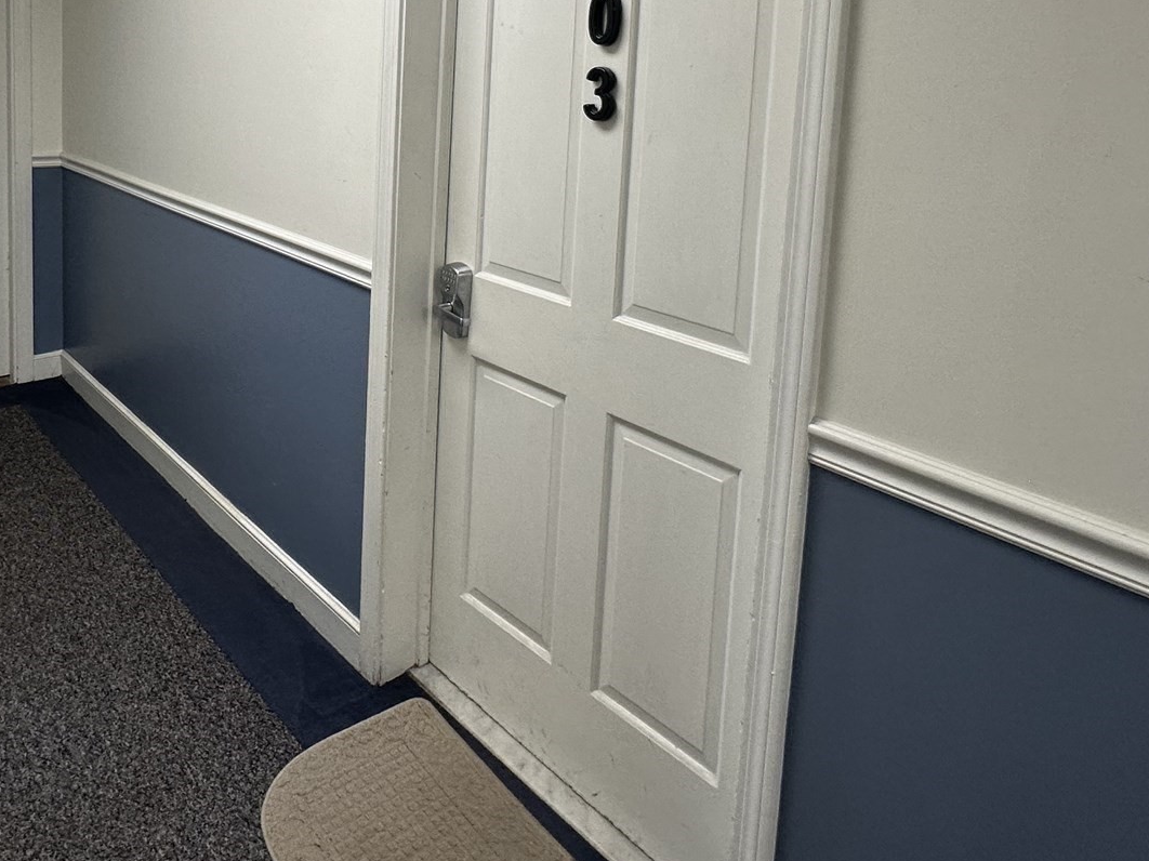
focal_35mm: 27
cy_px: 149
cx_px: 473
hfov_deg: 64.9
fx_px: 896
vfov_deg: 47.9
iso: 160
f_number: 2.2
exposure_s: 1/120
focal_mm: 2.22
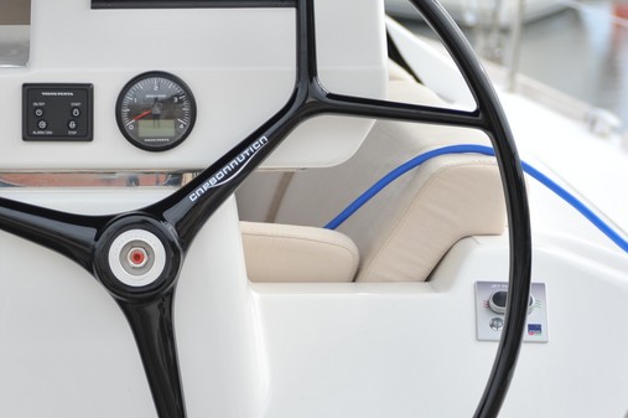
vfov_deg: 6.5
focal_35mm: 212
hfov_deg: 9.7
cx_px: 133
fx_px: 3695
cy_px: 194
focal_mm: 105
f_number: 5.6
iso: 200
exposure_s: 1/250
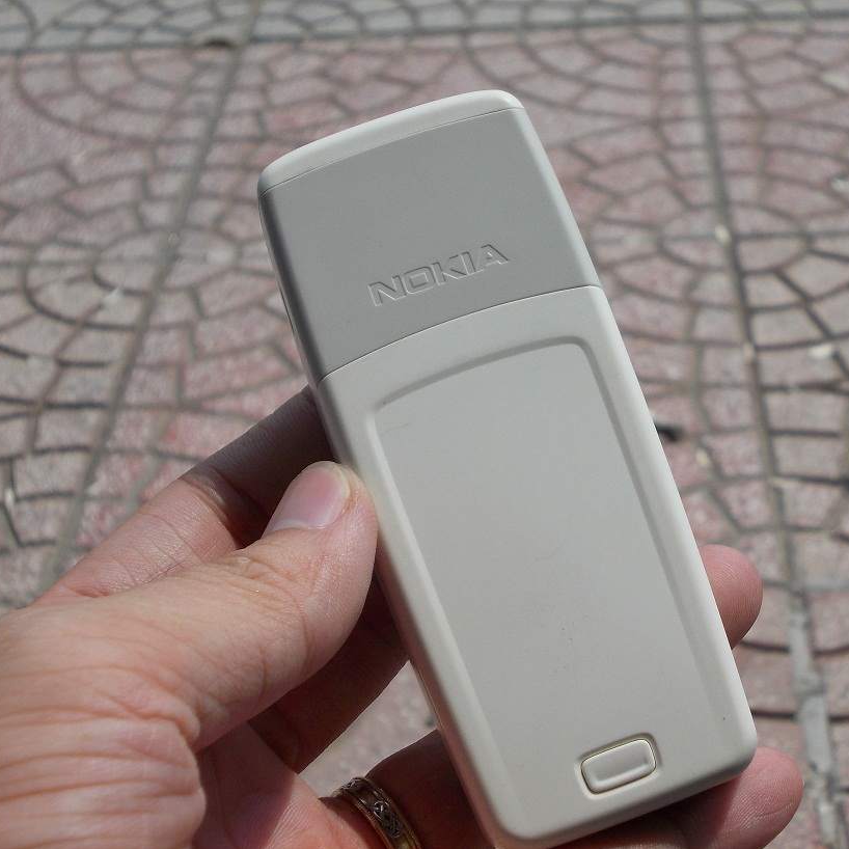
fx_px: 1970
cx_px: 528
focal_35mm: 71
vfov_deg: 24.3
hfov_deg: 24.3
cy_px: 425
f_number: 4
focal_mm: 8.5
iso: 80
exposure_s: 1/640
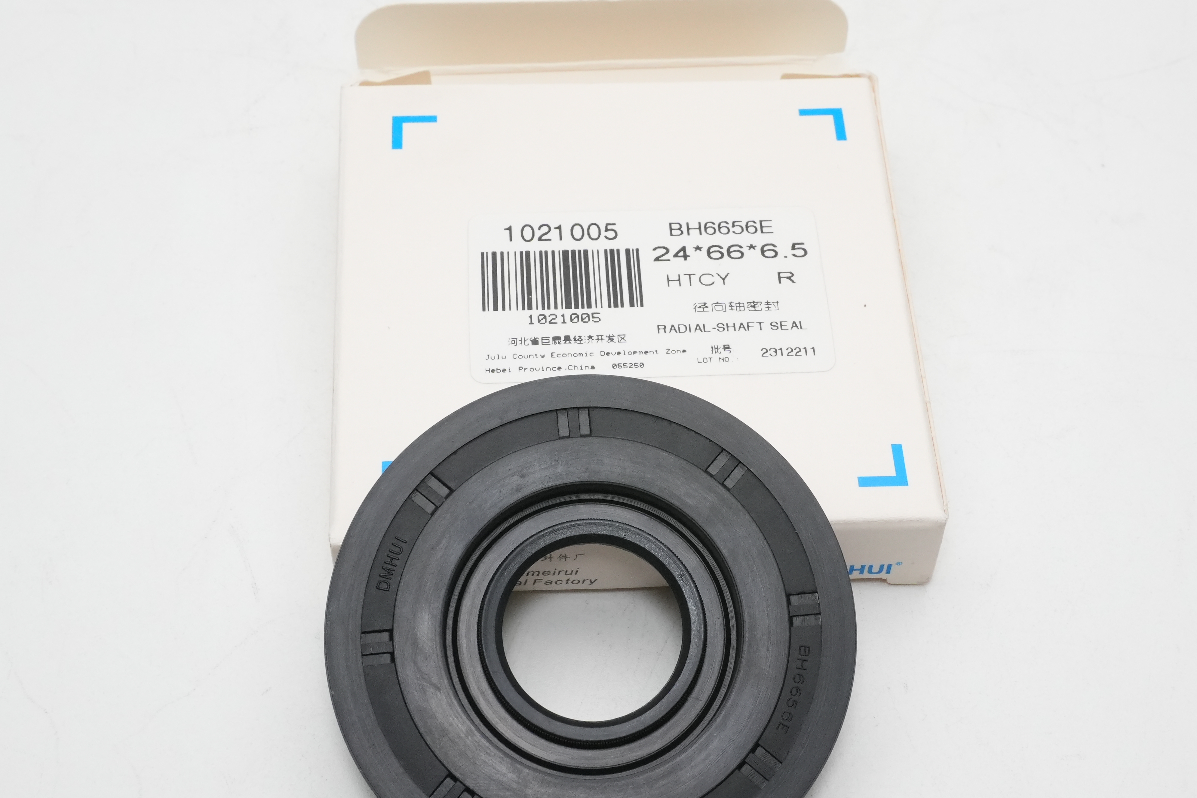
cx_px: 665
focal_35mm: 56
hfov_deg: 35.6
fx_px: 1862
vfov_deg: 24.2
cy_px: 443
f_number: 11
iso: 1600
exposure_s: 1/160
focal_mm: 24
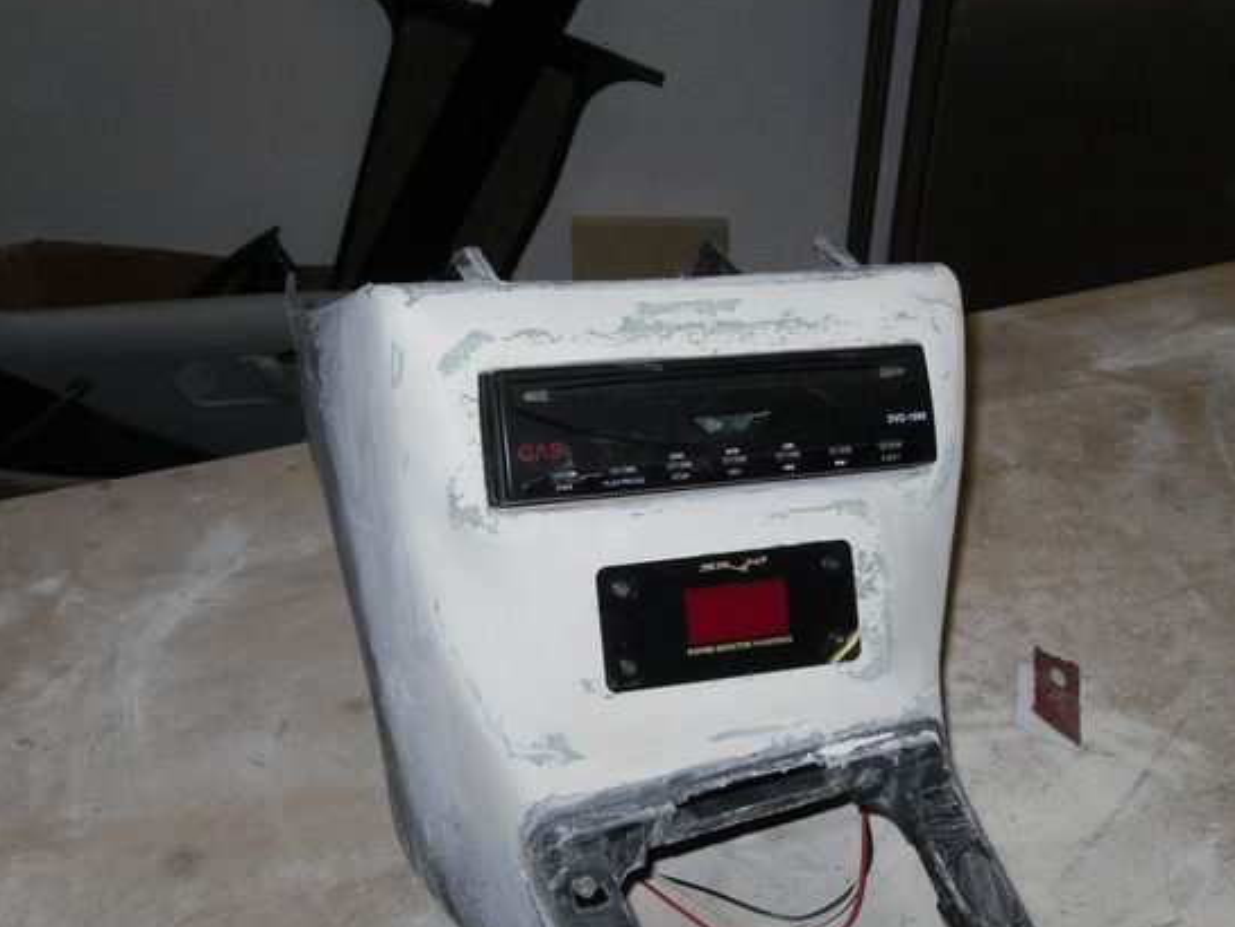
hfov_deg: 45.7
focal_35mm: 41
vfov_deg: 35.2
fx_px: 1463
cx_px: 681
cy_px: 479
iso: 80
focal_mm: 6.3
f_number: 3.5
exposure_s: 1/45
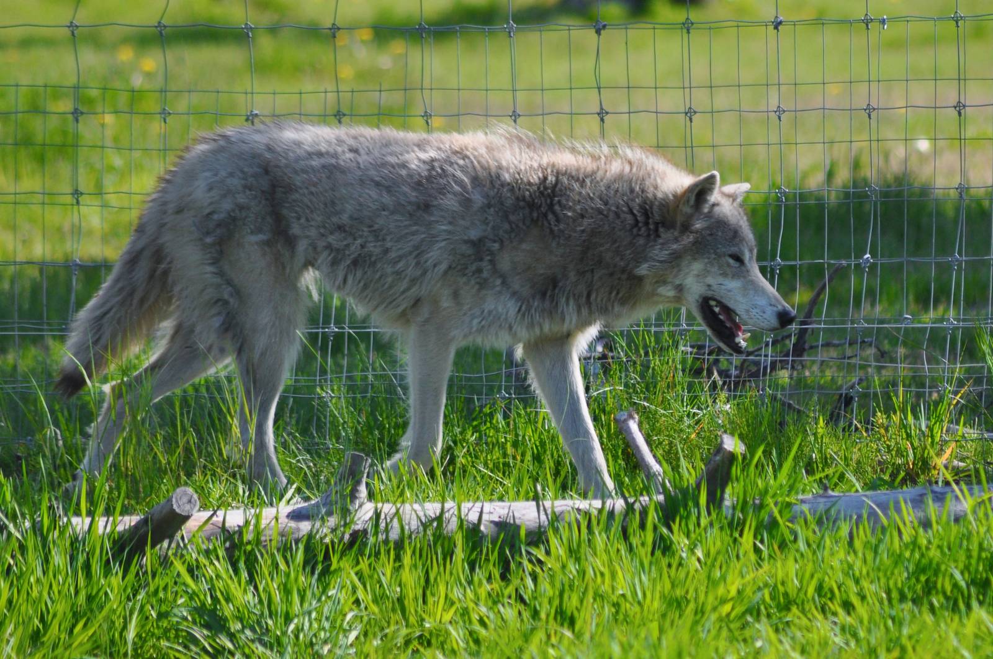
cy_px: 330
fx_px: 12395
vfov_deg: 3.0
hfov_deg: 4.6
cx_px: 496
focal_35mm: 450
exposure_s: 1/1000
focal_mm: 300
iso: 400
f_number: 5.6
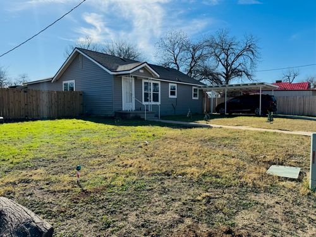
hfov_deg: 71.6
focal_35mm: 24
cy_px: 118
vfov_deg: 56.8
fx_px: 219
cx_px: 158
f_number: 1.78
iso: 80
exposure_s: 1/4608
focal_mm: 6.76
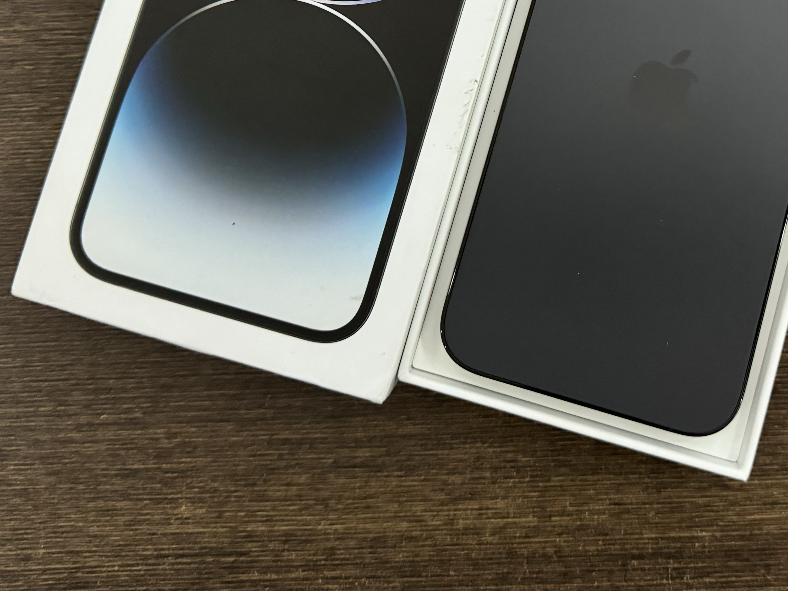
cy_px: 70
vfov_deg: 30.3
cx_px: 534
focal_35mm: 46
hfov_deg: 40.7
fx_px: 1047
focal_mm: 6.76
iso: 640
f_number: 1.78
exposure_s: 1/60
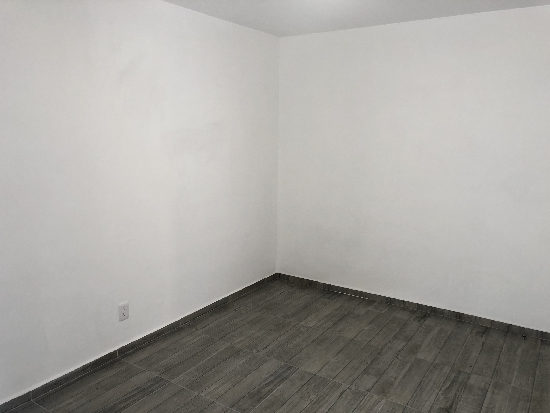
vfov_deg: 49.7
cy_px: 206
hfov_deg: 63.4
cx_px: 275
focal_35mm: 28
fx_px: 445
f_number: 1.8
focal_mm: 4
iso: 20
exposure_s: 1/30
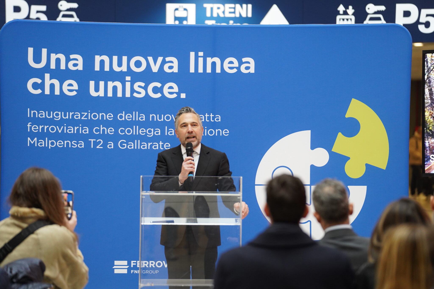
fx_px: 1578
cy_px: 144
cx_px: 217
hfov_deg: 15.7
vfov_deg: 10.5
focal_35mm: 131
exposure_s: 1/320
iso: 2000
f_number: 2.8
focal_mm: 131
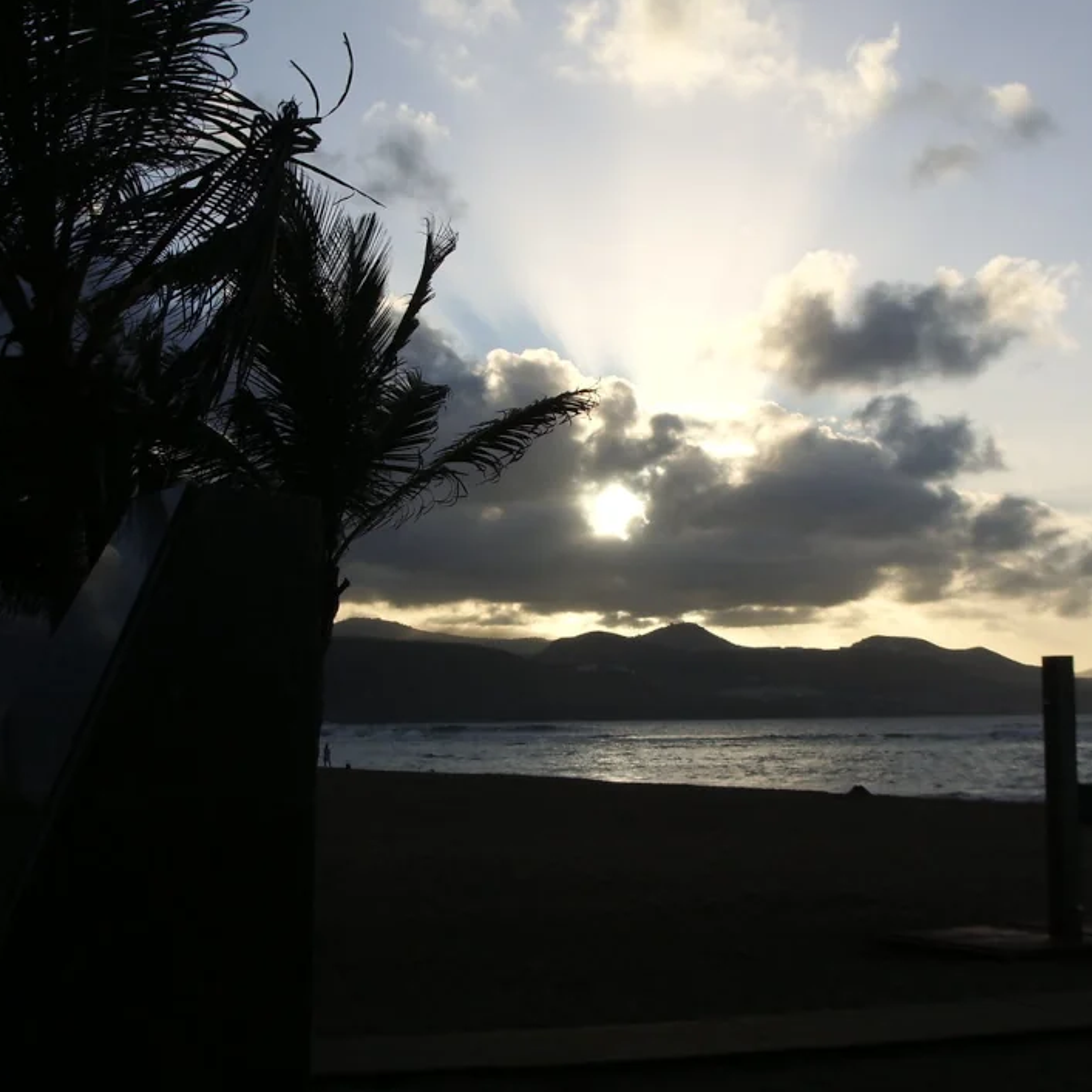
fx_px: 2141
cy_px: 538
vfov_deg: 28.6
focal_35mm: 60
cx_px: 593
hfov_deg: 28.6
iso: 50
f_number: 5
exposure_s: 1/500
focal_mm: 8.2
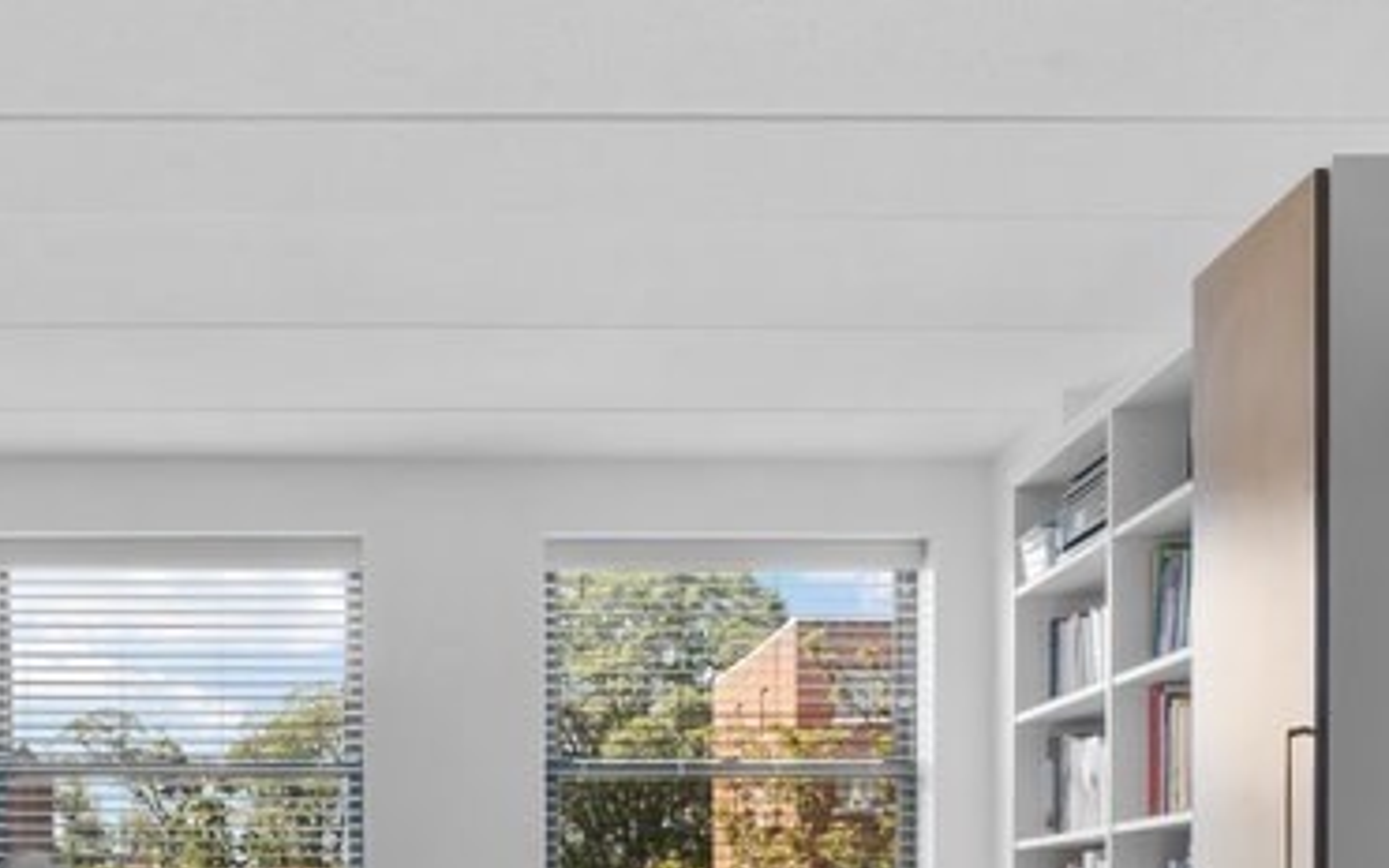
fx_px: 1666
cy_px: 997
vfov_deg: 26.5
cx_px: 449
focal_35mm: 44
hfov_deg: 44.5
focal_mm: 16
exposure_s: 2.5
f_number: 9
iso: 200
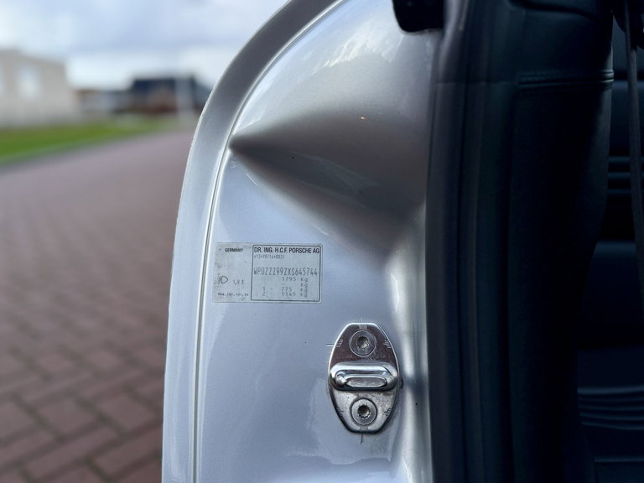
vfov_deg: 56.8
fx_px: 446
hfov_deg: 71.6
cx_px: 322
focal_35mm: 24
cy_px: 242
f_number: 1.78
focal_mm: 6.76
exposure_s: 1/121
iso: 100
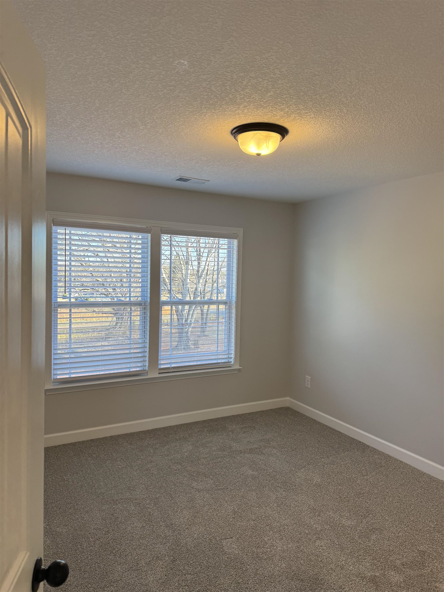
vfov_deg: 71.6
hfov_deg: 56.8
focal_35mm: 24
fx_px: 410
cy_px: 296
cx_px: 222
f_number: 1.78
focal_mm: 6.76
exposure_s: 1/139
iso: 100
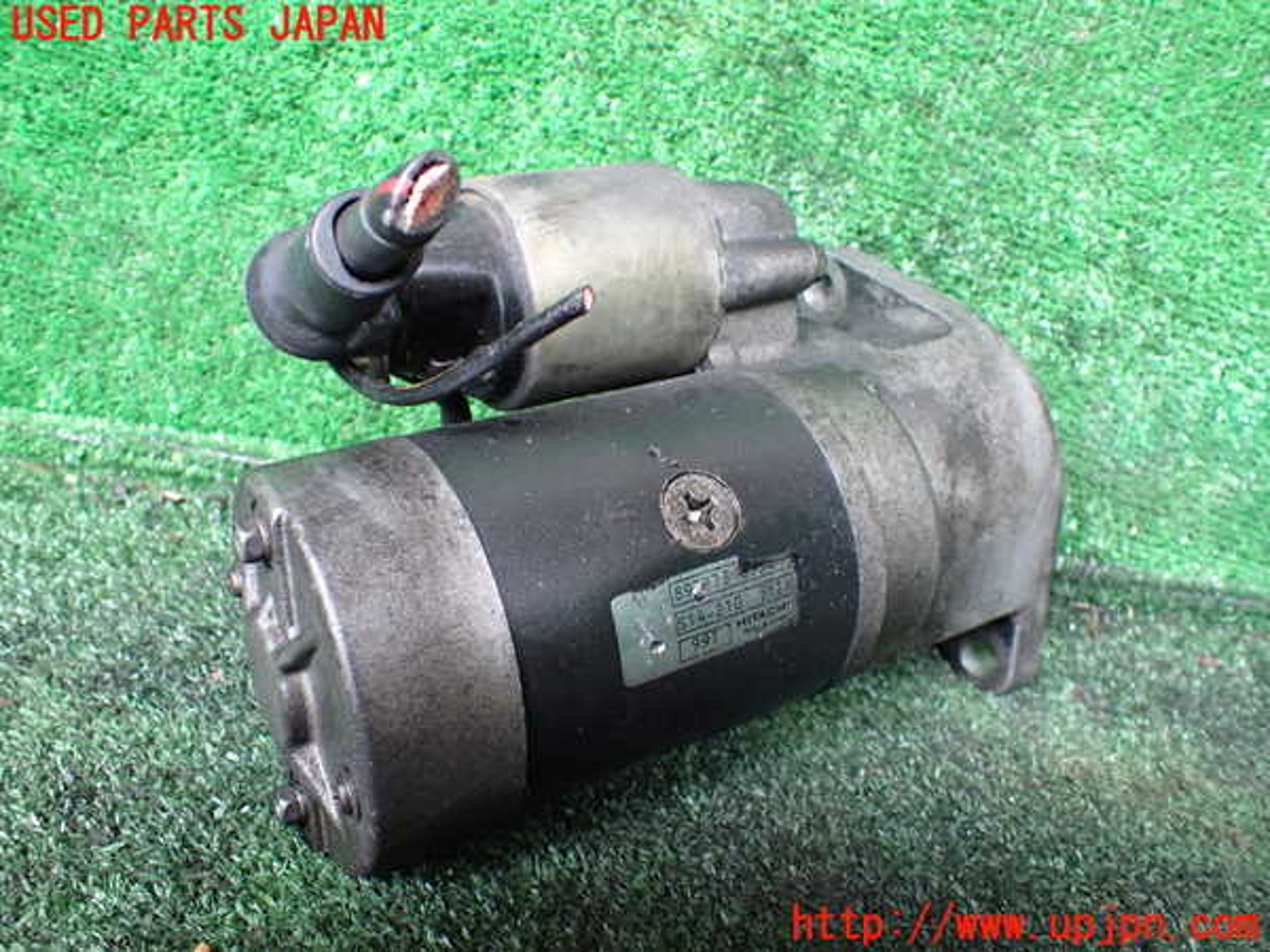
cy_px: 476
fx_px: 1101
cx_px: 635
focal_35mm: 30
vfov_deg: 46.8
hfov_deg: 60.0
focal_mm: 5.4
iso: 800
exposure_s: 1/50
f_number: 2.3
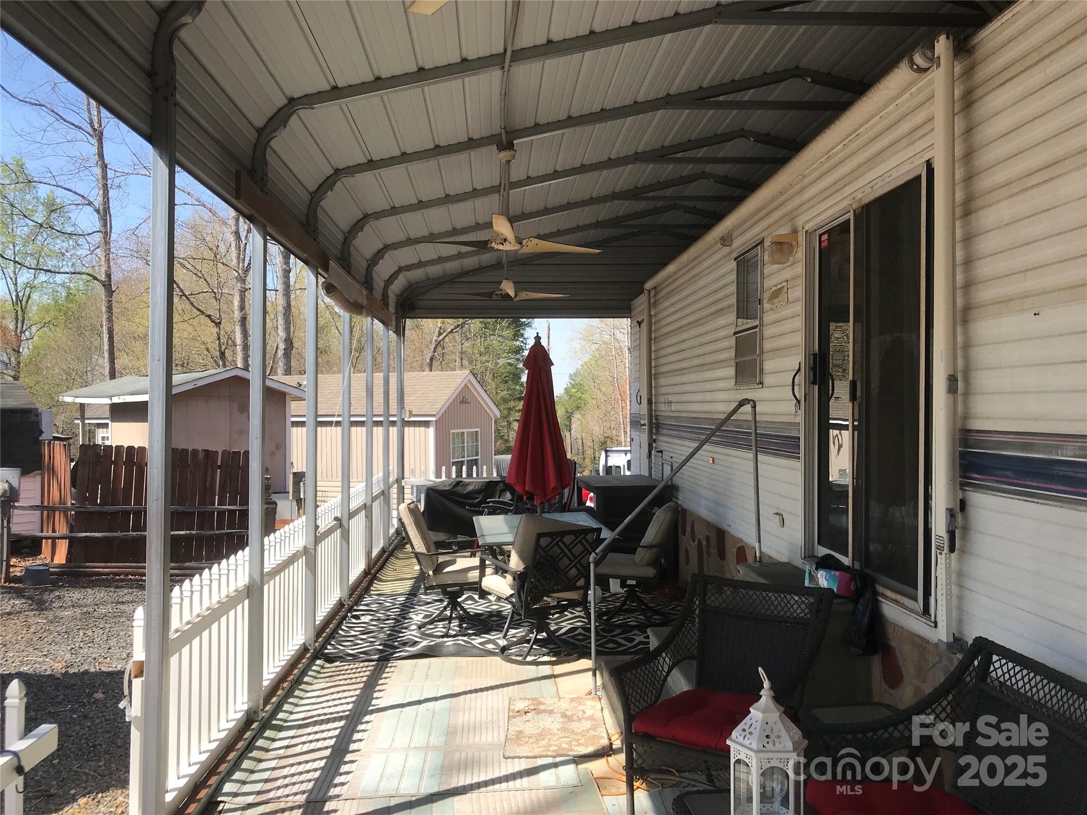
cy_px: 408
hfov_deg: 63.4
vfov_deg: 49.7
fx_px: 879
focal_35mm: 28
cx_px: 544
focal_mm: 3.99
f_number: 1.8
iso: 20
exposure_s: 1/1277
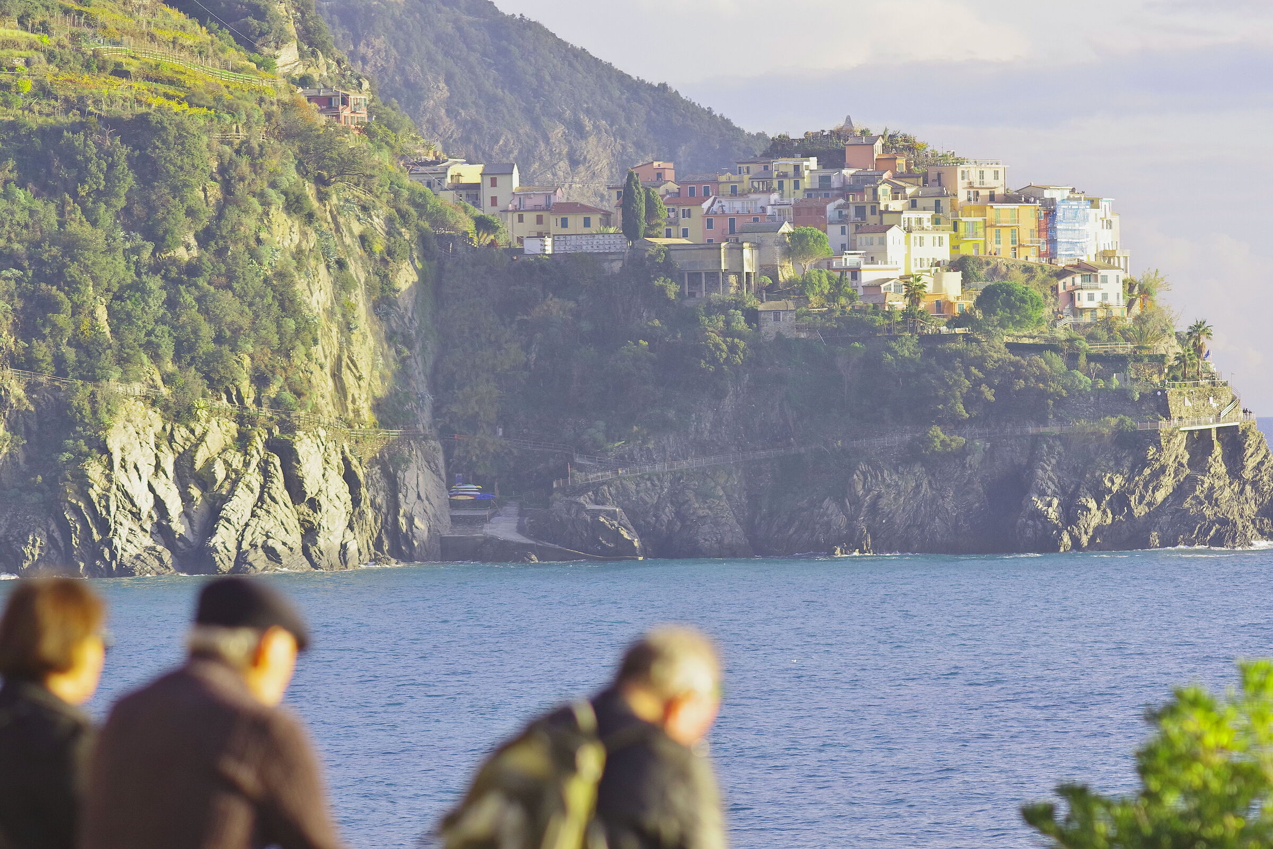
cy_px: 424
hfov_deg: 6.9
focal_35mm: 300
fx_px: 10608
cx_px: 636
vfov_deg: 4.6
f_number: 5
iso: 400
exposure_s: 1/640
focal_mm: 200
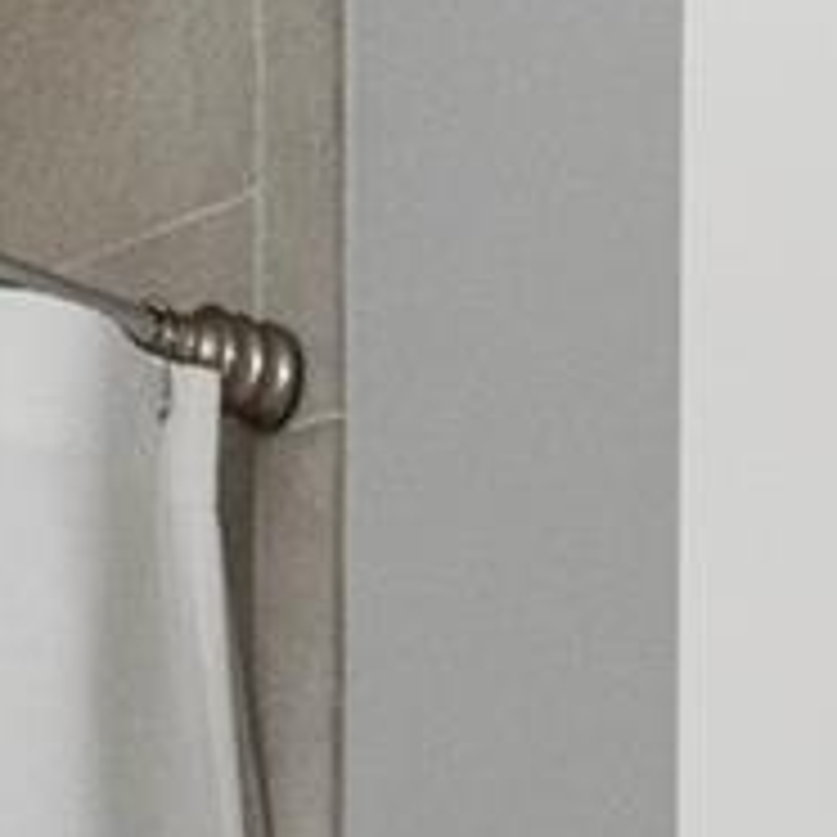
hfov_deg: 8.7
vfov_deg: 11.4
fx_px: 3201
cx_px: 3159
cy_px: 2205
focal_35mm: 117
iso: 1600
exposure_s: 1/160
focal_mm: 16
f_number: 4
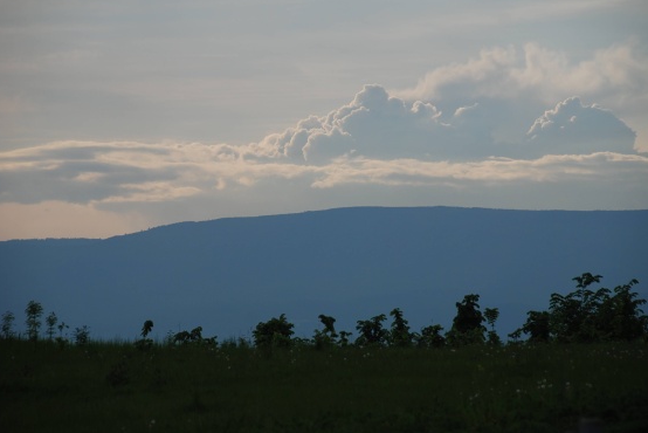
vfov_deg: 6.3
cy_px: 202
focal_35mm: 220
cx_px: 329
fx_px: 3954
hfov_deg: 9.4
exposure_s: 1/640
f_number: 5.6
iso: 100
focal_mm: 135
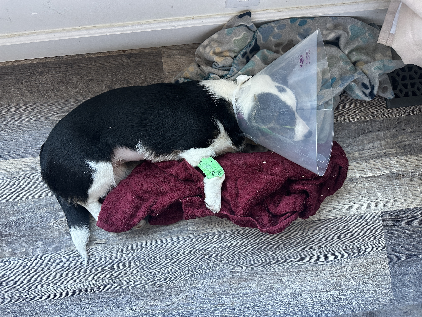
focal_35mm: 24
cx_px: 211
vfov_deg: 56.8
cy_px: 158
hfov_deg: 71.6
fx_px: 293
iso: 400
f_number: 1.78
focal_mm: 6.86
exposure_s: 1/60
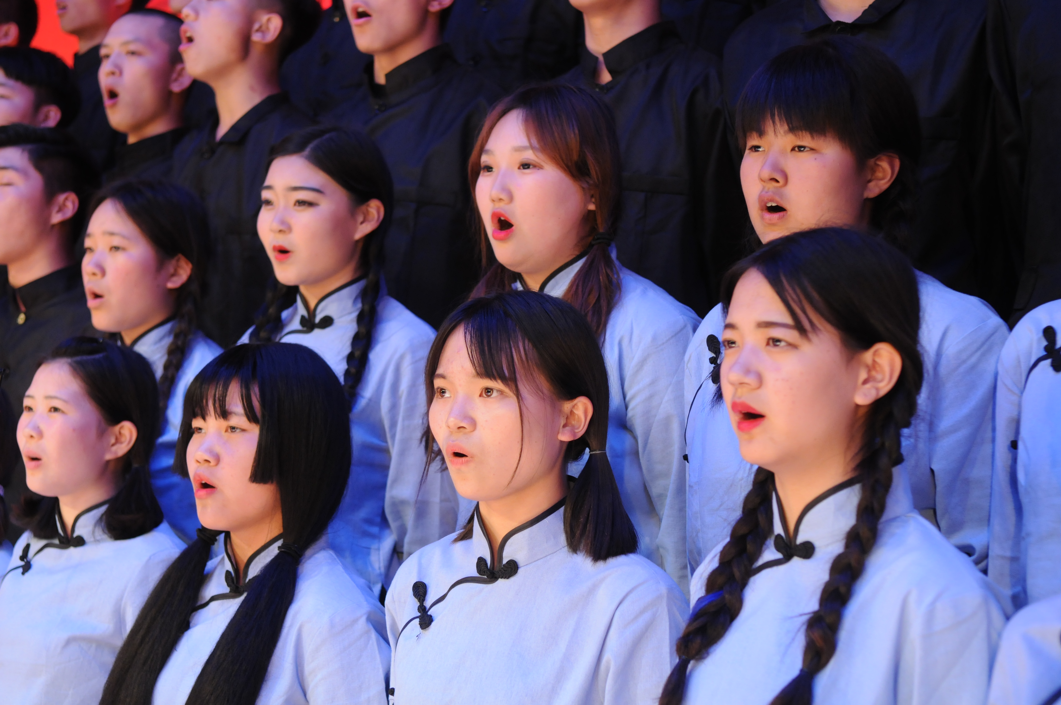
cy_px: 352
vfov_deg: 18.9
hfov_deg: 28.1
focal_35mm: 72
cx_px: 530
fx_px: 2119
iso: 800
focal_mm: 48
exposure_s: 1/50
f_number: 3.5
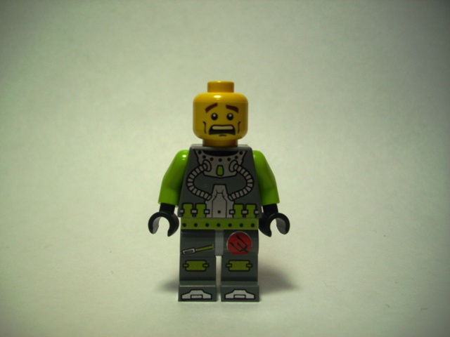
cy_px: 168
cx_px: 225
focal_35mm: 32
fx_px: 416
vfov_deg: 44.2
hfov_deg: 56.8
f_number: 2.9
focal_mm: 5.7
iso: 80
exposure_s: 1/80
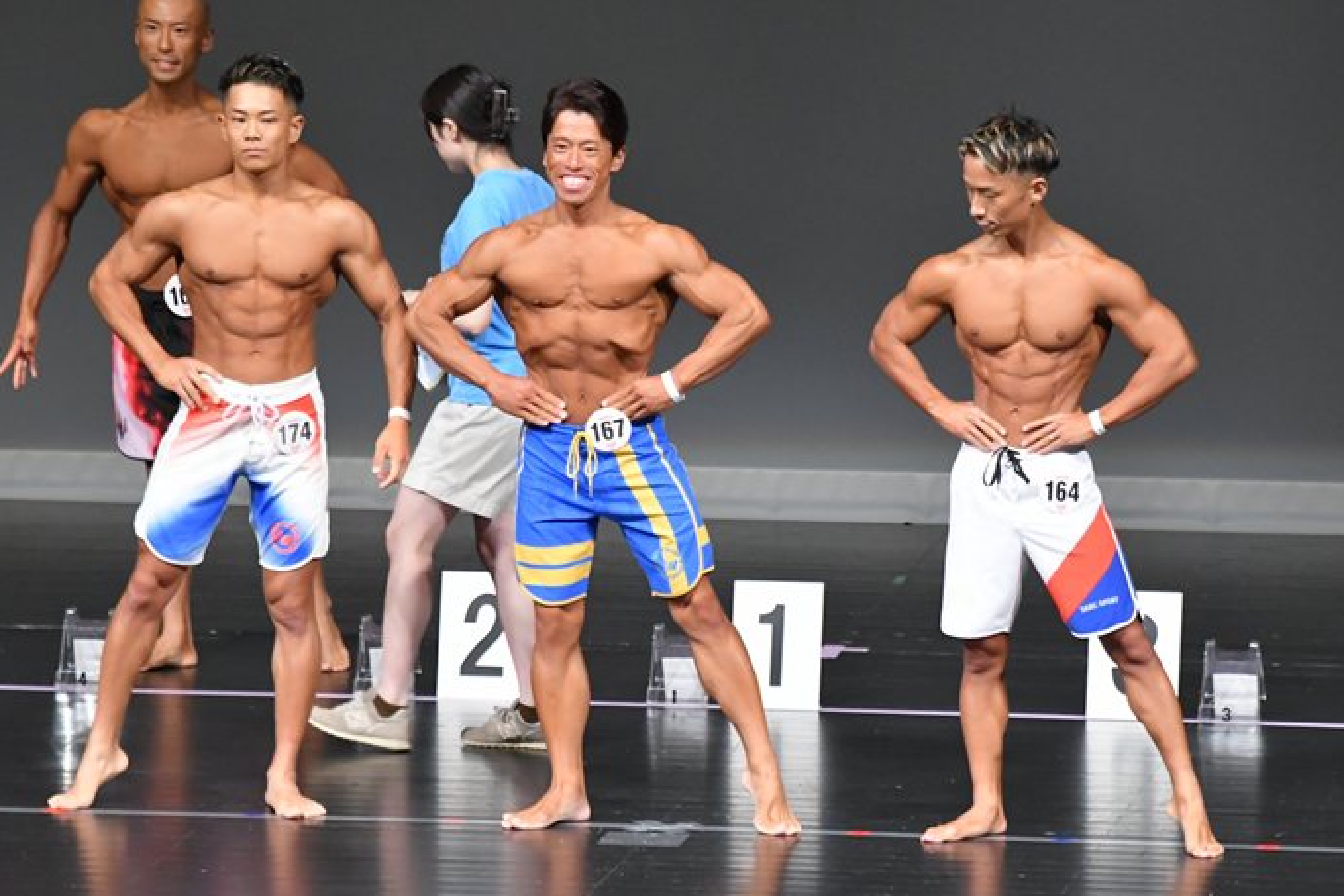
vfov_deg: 3.9
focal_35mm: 356
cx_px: 711
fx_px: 13293
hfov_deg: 5.8
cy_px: 474
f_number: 5.6
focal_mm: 210
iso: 5000
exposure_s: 1/400
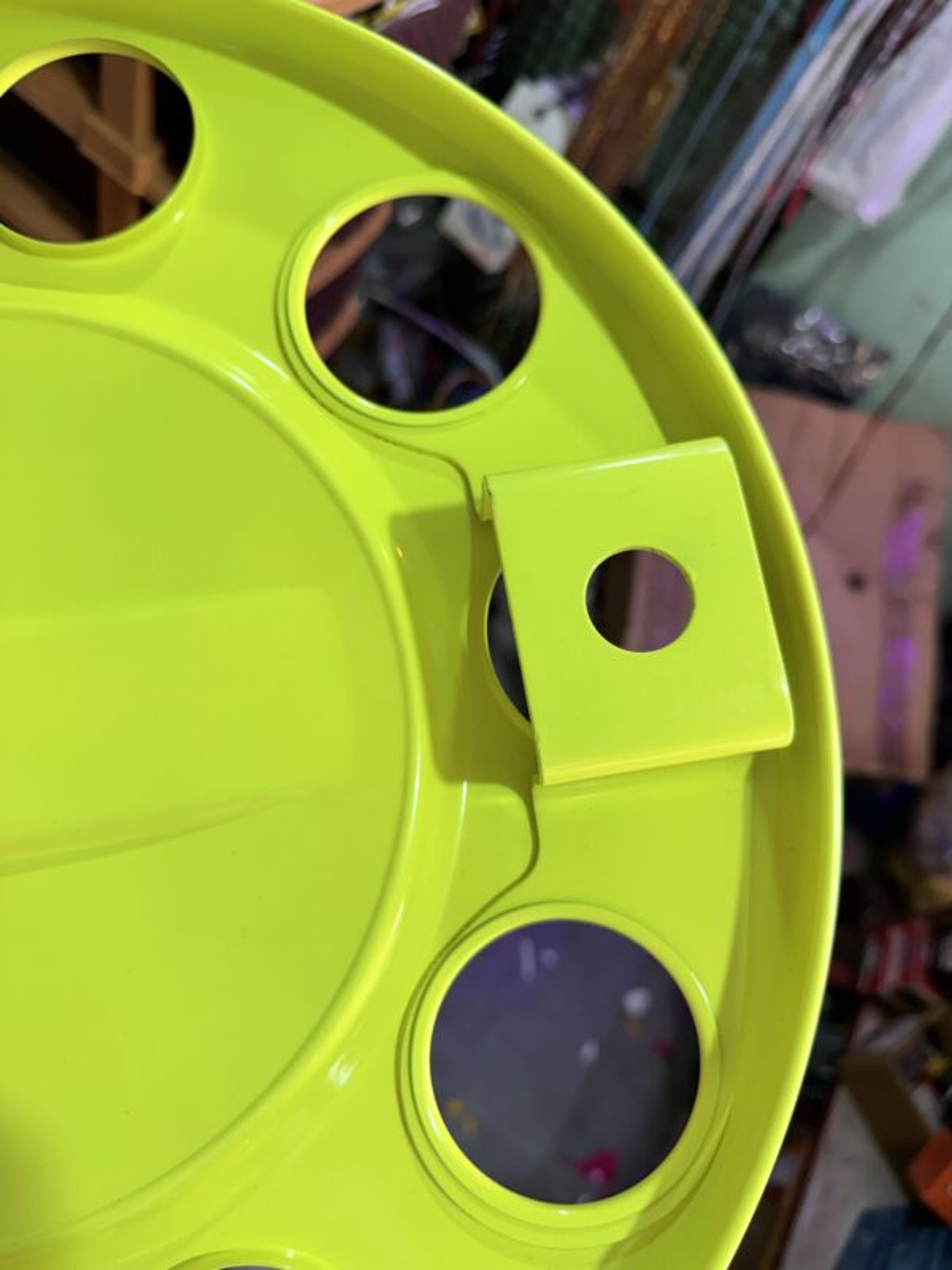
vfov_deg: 71.6
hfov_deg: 56.8
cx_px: 476
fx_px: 880
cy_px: 635
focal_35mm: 24
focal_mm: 6.76
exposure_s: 1/100
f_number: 1.78
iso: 100
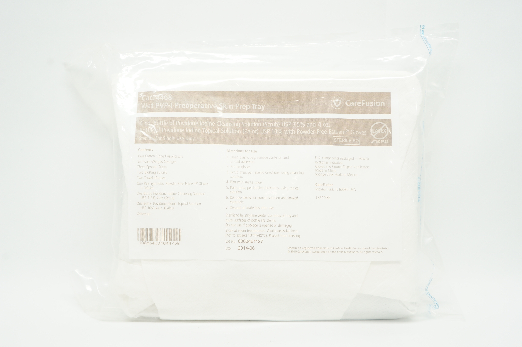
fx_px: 543
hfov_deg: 51.3
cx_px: 261
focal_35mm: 38
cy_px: 174
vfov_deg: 35.4
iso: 400
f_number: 11
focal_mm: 25
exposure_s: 1/15
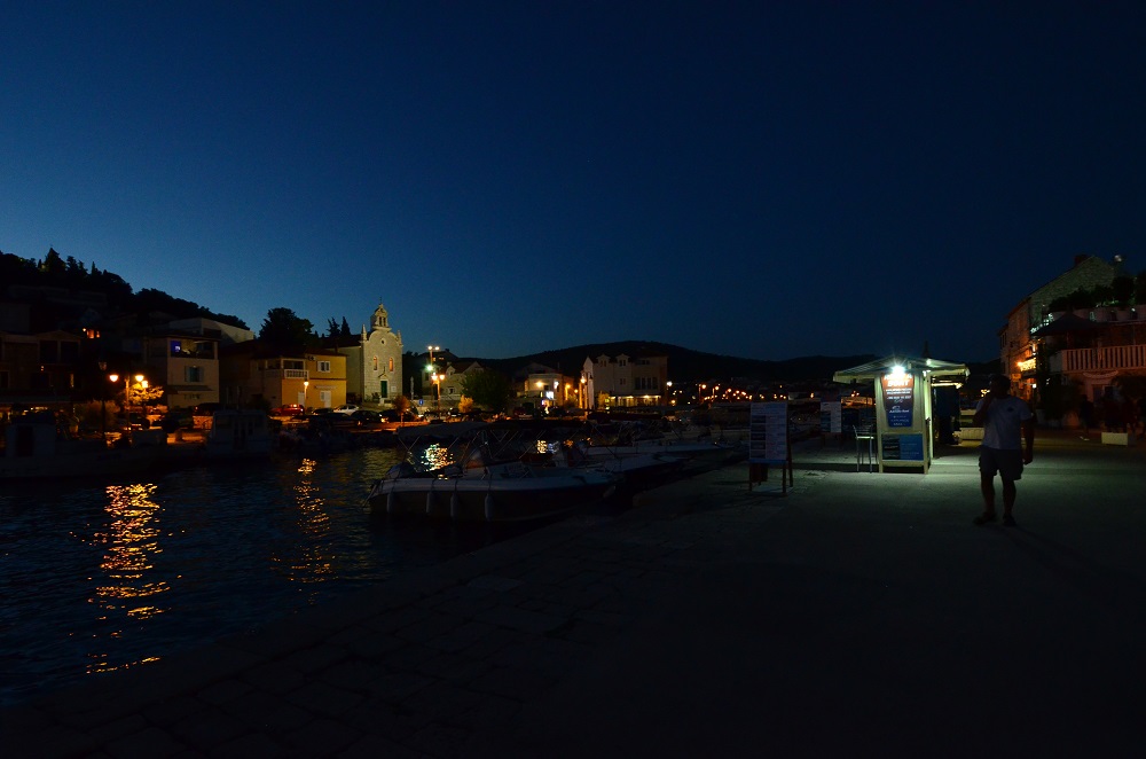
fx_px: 572
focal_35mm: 18
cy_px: 380
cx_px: 573
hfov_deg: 90.1
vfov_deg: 67.1
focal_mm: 12
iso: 2500
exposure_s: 1/30
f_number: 6.3
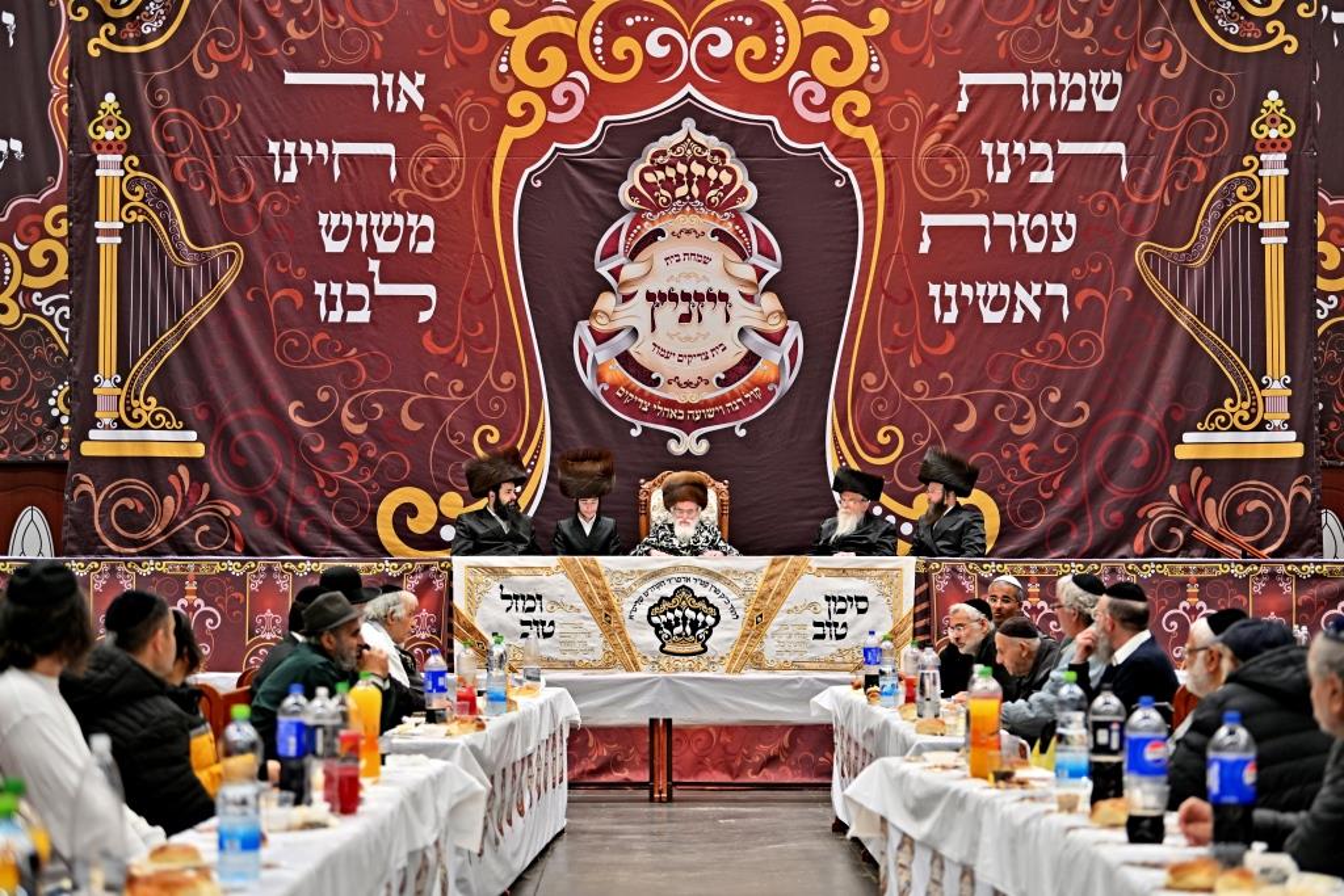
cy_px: 448
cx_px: 672
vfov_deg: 19.5
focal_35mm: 70
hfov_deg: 28.8
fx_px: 2614
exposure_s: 1/250
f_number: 2.8
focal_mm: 70
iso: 250
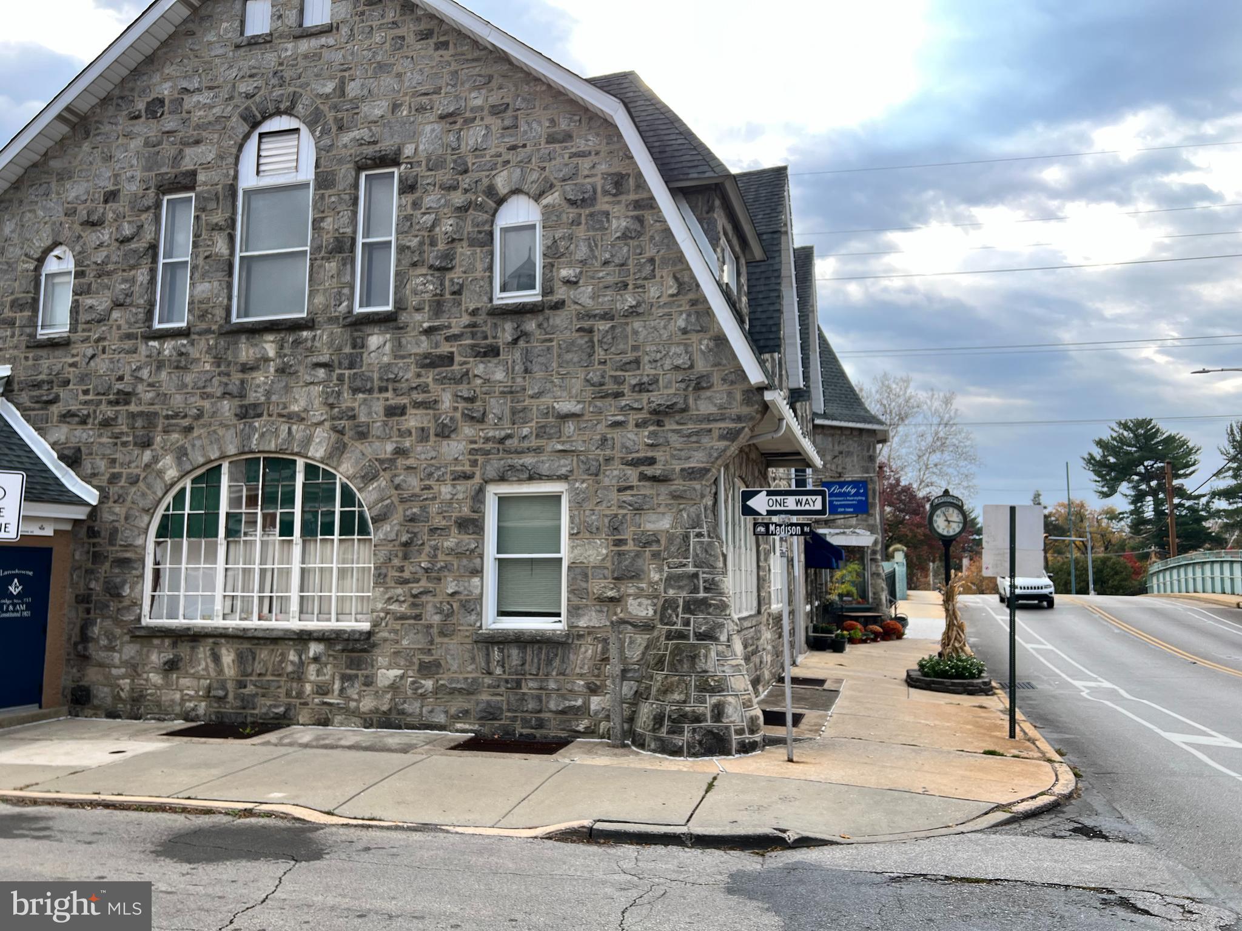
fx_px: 933
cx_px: 621
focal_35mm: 26
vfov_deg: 53.1
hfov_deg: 67.3
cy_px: 466
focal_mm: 5.7
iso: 50
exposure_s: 1/646
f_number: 1.5
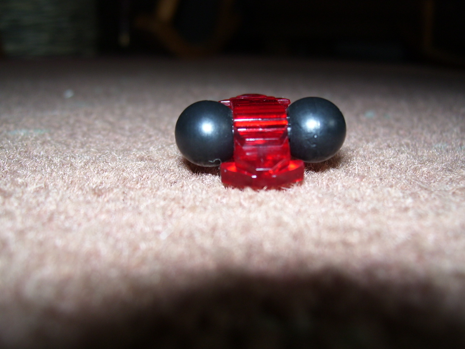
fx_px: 484
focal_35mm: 36
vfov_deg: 39.7
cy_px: 174
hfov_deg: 51.4
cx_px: 232
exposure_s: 1/60
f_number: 2.7
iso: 80
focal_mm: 6
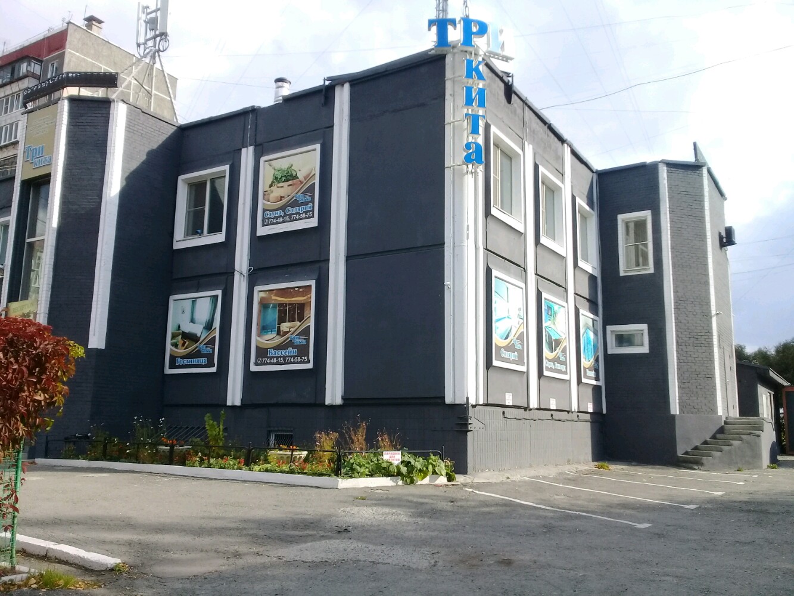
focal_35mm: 31
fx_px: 711
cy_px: 298
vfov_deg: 45.4
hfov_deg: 58.3
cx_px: 397
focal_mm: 3.3
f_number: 2.2
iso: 50
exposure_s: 1/667
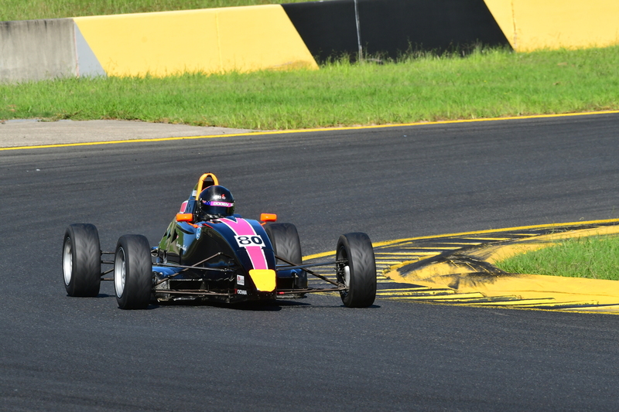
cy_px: 206
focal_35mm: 405
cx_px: 310
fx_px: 6962
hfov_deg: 5.1
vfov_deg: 3.4
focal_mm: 270
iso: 500
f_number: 11
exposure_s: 1/640
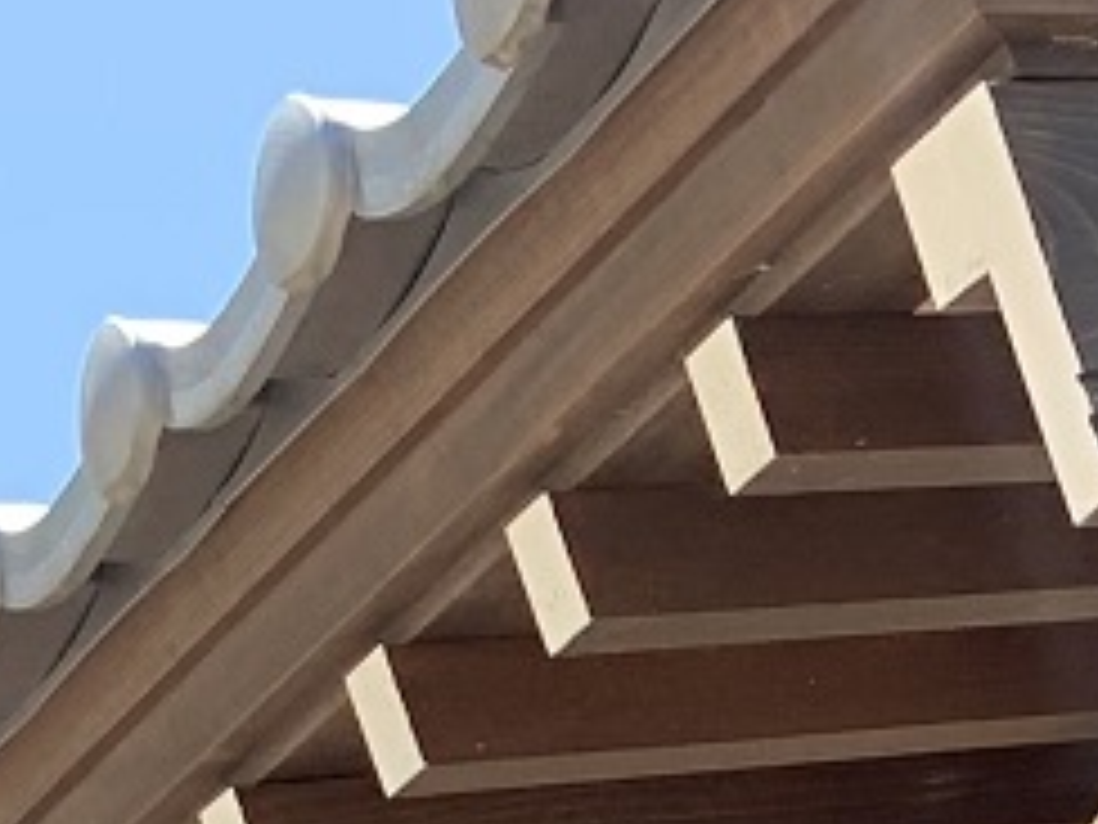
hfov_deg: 9.9
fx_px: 5456
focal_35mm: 172
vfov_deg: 7.4
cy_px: 2603
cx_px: 2743
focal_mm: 4.25
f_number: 1.8
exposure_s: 1/245
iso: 25
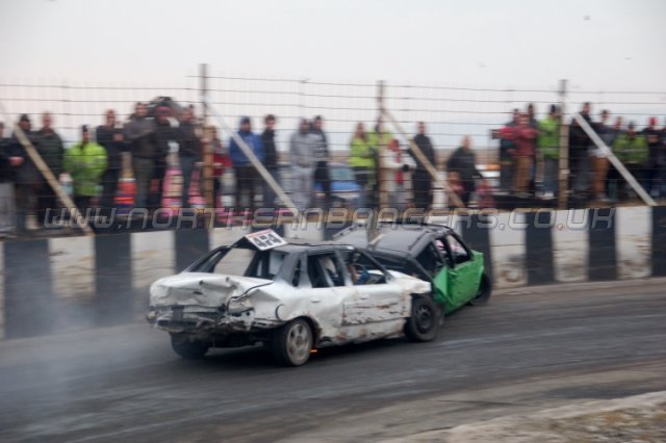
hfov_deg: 20.9
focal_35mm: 98
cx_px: 333
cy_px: 222
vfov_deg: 14.0
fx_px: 1803
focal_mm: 65
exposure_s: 1/80
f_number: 5.3
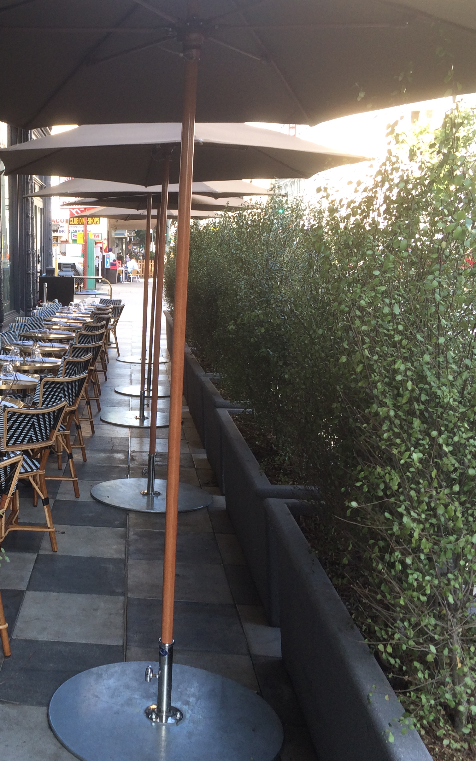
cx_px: 26
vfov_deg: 46.2
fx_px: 892
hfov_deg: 28.4
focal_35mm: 43
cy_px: 384
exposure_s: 1/120
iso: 40
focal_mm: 4.12
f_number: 2.2
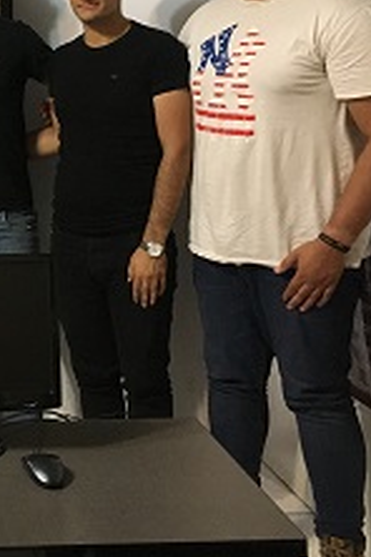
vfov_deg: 29.3
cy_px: 164
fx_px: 1051
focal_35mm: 68
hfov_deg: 18.3
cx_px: -145
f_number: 2.2
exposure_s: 1/25
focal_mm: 4.15
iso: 200
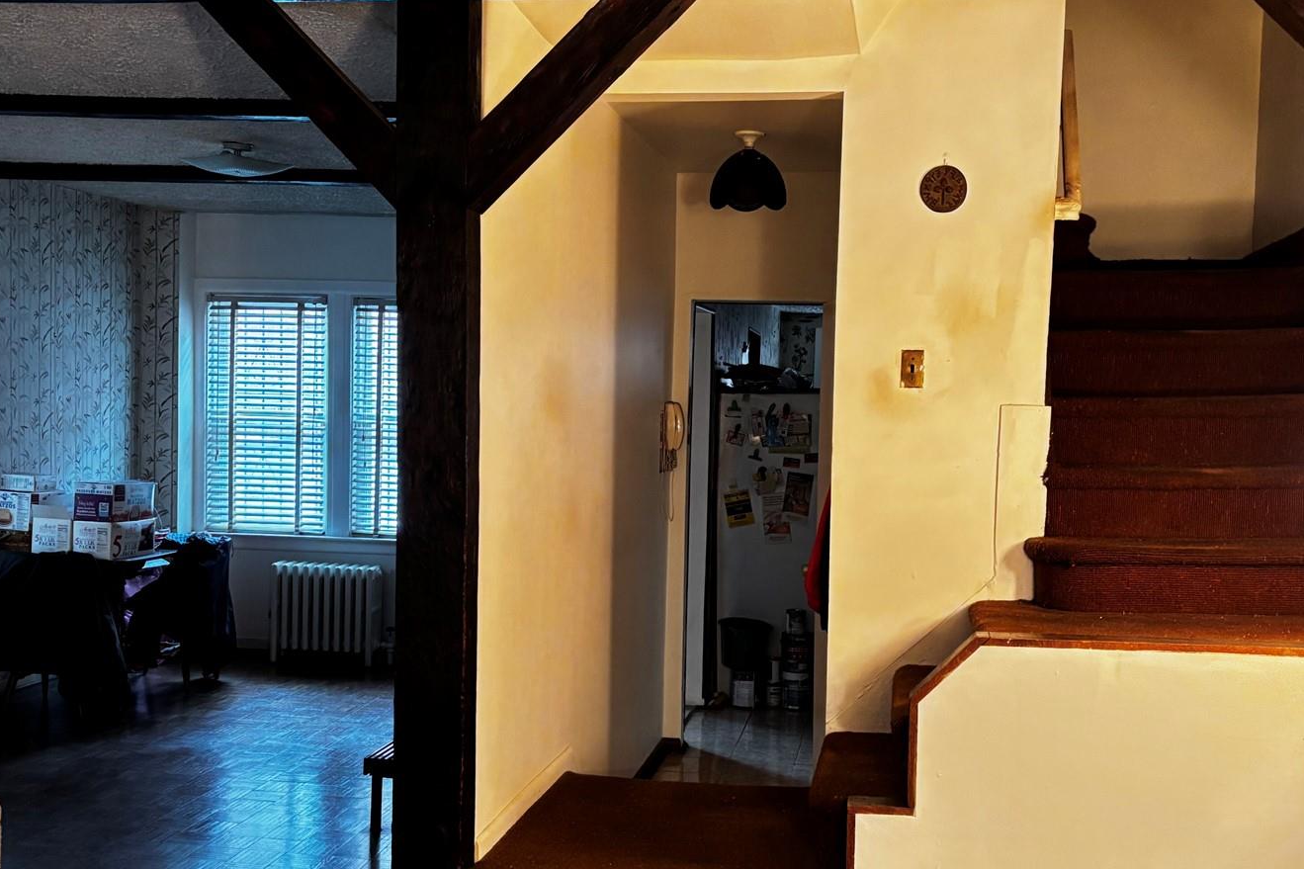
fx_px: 1521
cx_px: 673
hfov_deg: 46.4
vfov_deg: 31.8
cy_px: 521
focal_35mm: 42
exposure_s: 1/30
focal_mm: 5.96
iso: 800
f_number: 1.6
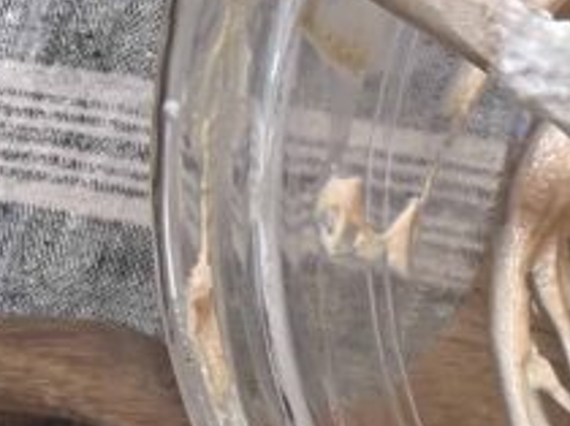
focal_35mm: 127
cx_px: 1135
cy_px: 657
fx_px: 2089
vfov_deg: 11.2
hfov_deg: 13.4
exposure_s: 1/121
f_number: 1.5
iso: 50
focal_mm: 5.7
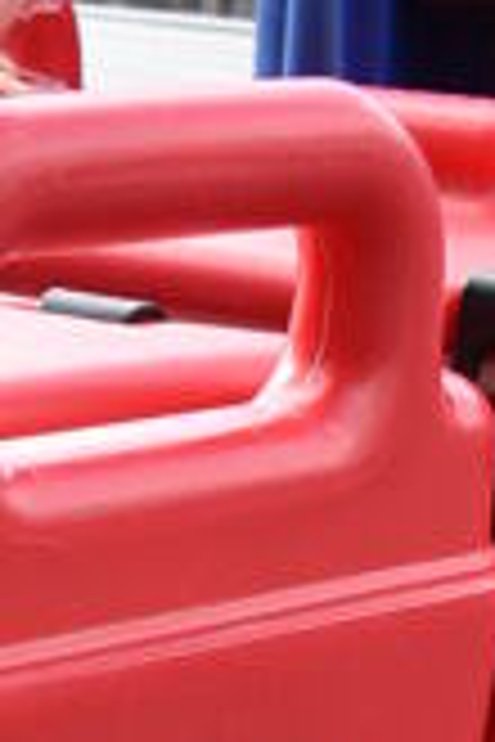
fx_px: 3774
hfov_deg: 7.3
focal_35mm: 183
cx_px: -356
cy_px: 2003
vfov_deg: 9.5
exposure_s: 1/200
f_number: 6.3
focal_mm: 22
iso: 200
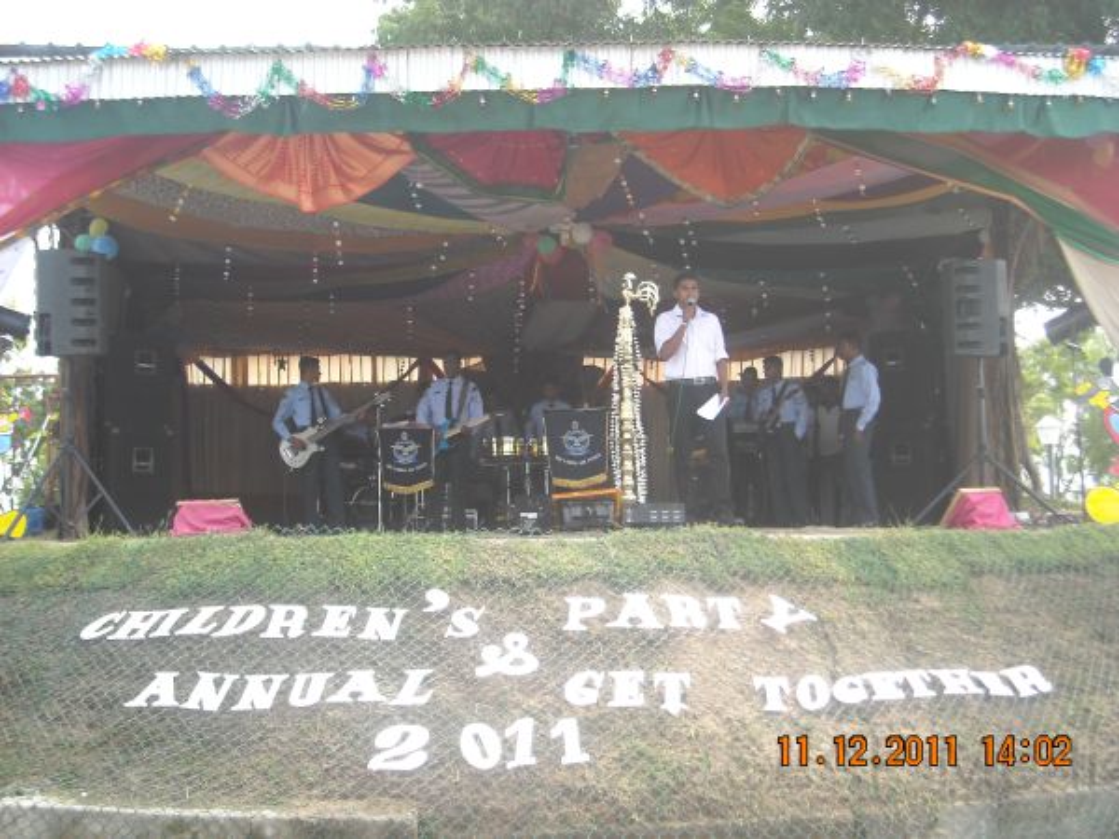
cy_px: 420
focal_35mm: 54
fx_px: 1746
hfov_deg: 35.5
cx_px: 560
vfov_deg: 27.0
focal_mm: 8.85
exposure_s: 1/105
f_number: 3.3
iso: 64
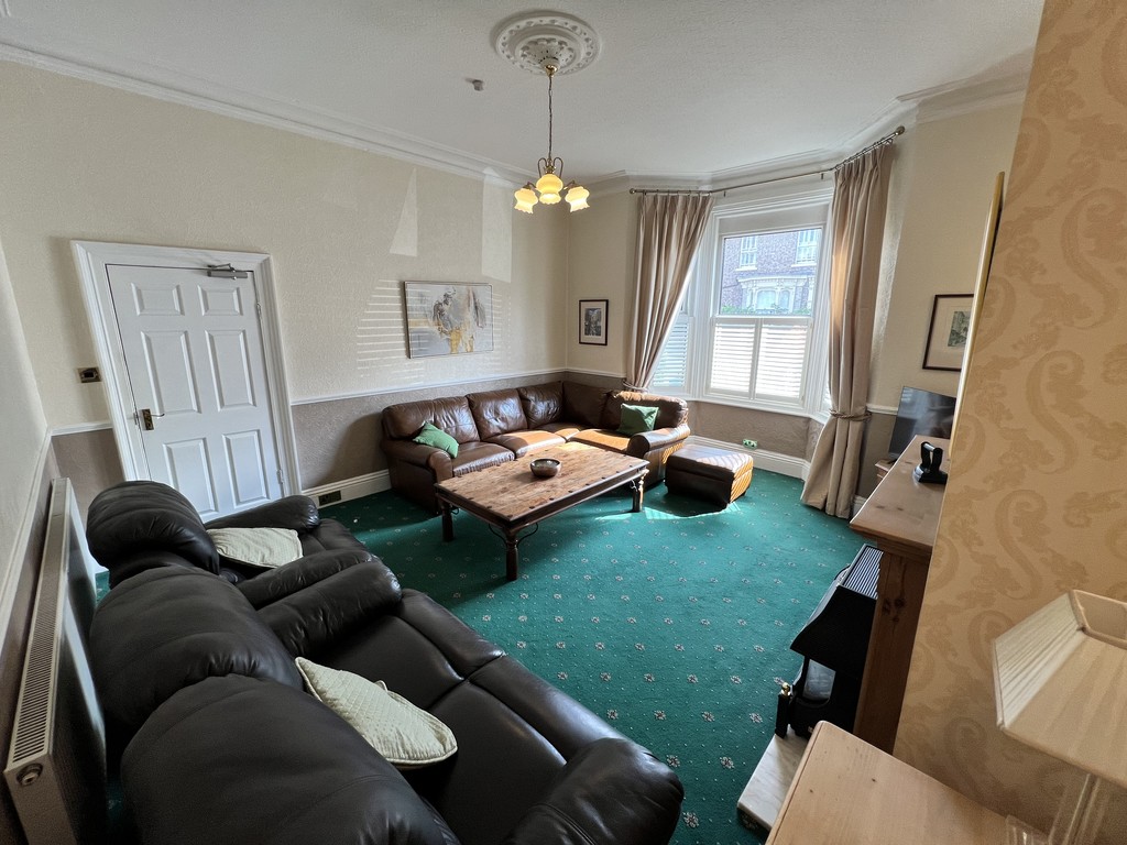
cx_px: 564
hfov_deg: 106.2
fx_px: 423
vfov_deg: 89.9
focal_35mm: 13
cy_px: 422
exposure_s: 1/100
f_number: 1.8
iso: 64
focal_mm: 1.57
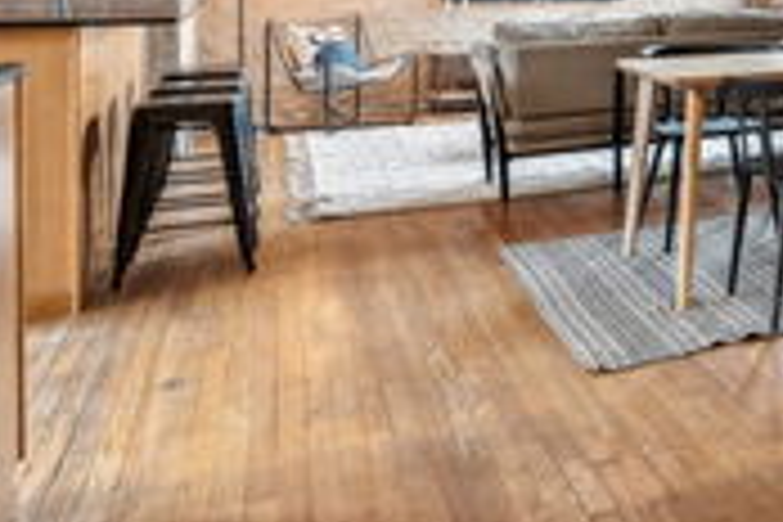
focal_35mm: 47
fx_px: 1022
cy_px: -18
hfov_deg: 32.3
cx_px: 1004
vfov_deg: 26.8
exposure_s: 1/4
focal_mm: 17
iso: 320
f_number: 8
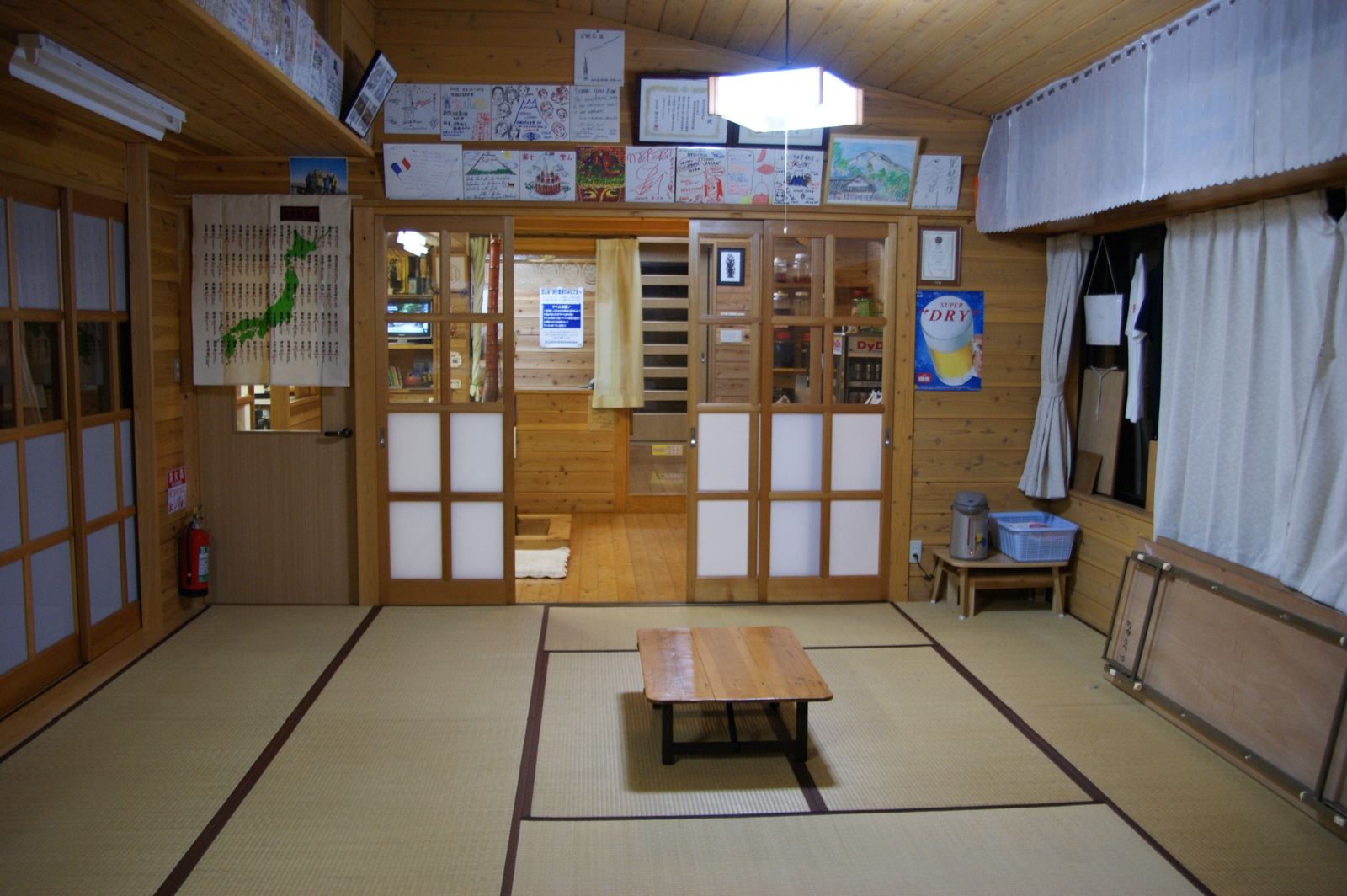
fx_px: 1122
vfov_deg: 43.5
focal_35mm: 30
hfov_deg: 62.0
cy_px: 448
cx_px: 674
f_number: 3.5
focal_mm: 20
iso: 400
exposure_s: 1/25
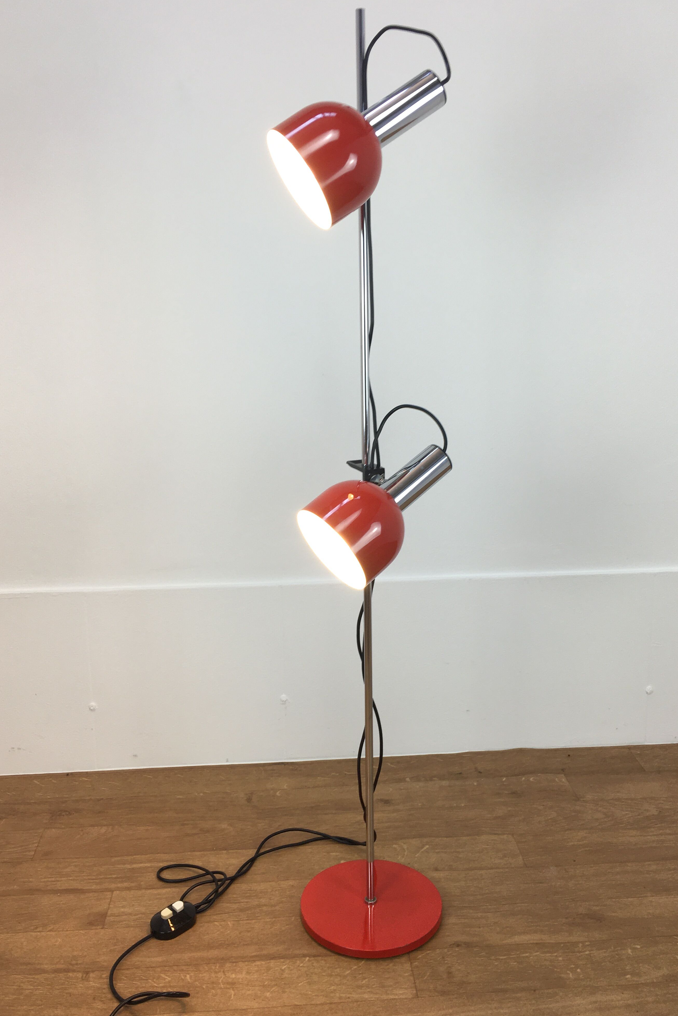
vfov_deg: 60.3
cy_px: 505
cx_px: 347
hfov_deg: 42.3
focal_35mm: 31
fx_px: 876
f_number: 2.2
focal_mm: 4.15
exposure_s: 1/50
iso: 32
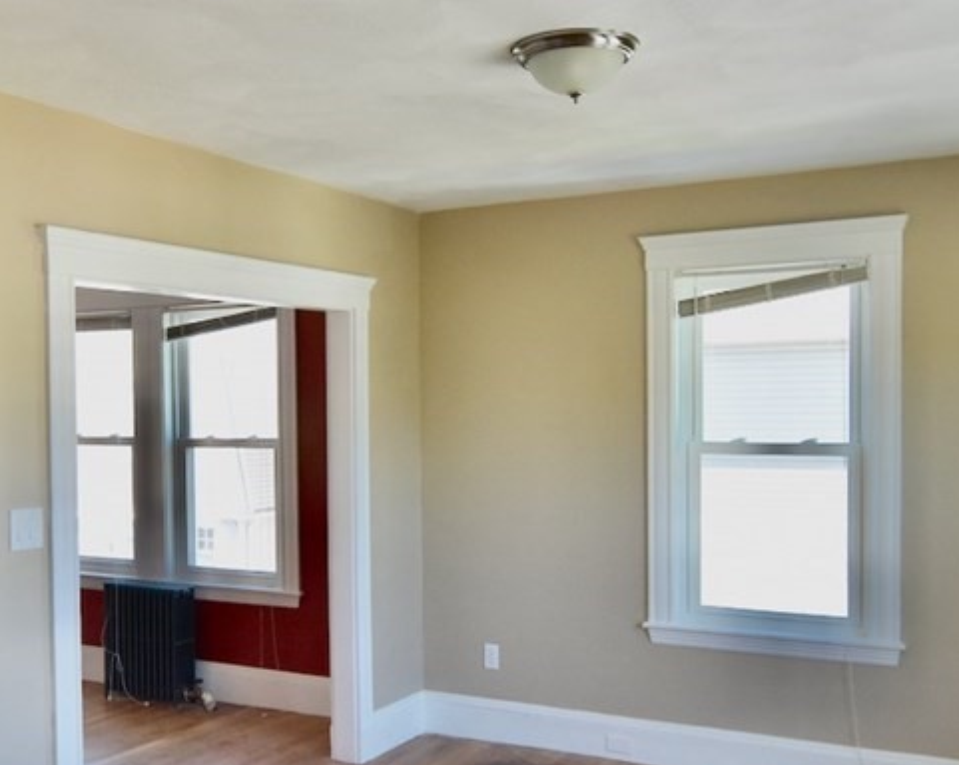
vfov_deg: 35.6
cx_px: 363
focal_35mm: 42
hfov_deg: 43.5
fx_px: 1191
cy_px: 425
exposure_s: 1/125
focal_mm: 14
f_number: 5.6
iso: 800
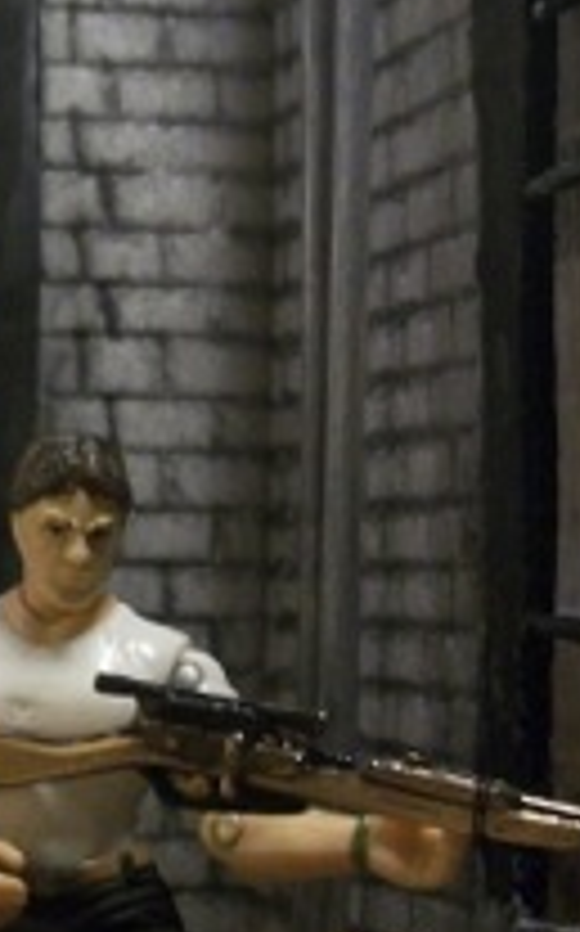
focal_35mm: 82
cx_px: -16
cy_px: 495
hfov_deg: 15.6
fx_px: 2078
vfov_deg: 25.2
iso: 200
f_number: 2.9
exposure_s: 1/8
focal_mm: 5.7
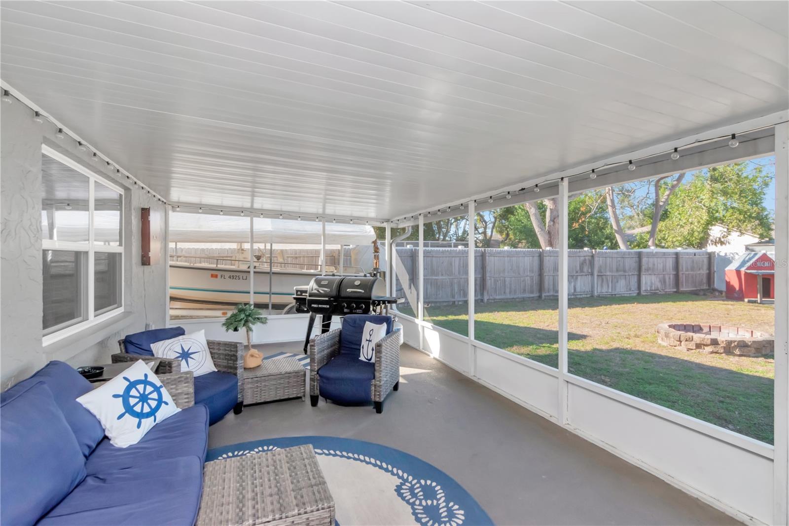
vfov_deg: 72.0
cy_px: 263
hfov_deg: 95.0
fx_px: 362
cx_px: 394
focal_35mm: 16
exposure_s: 1/200
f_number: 9
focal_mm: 11
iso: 1000
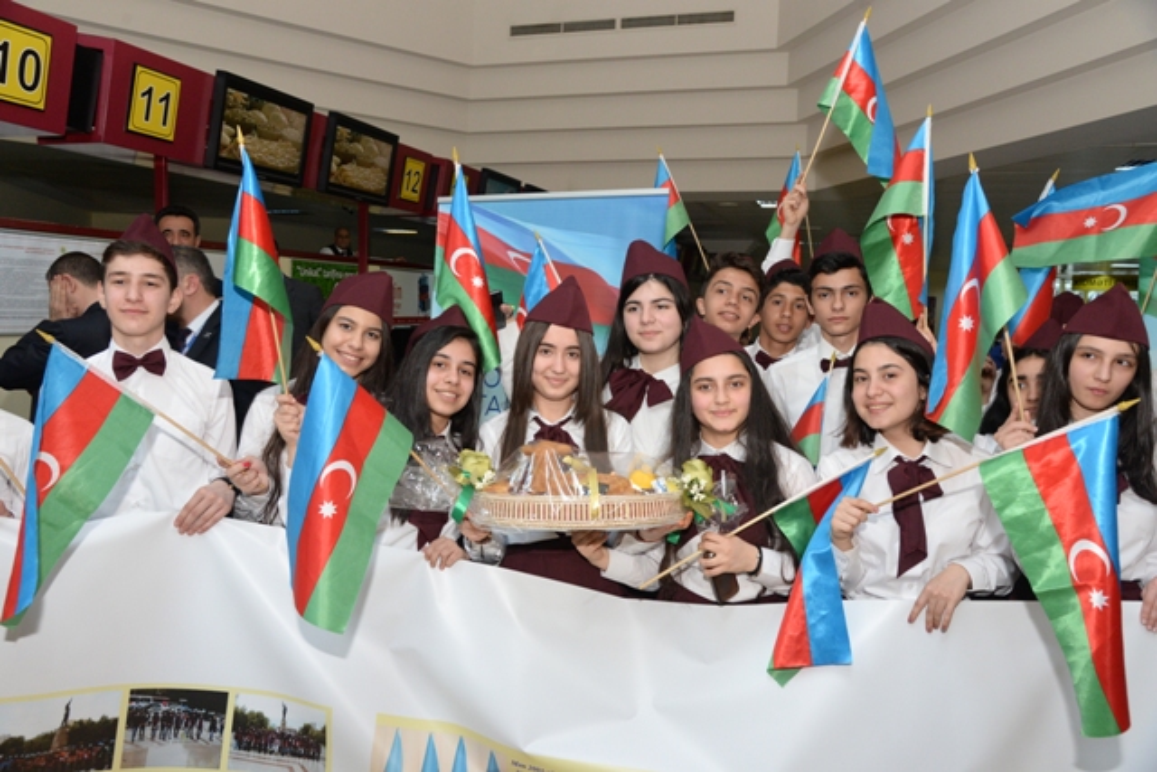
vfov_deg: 43.6
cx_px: 578
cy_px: 386
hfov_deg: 61.9
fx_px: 964
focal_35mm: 30
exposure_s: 1/125
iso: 2200
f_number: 6.3
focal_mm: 30
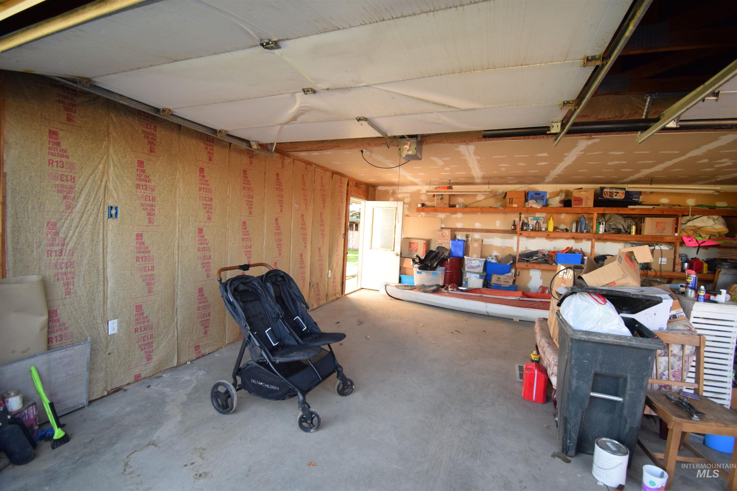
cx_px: 368
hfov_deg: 100.4
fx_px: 307
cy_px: 246
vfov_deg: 77.3
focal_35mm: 15
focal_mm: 10
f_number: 4.5
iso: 900
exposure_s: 1/60
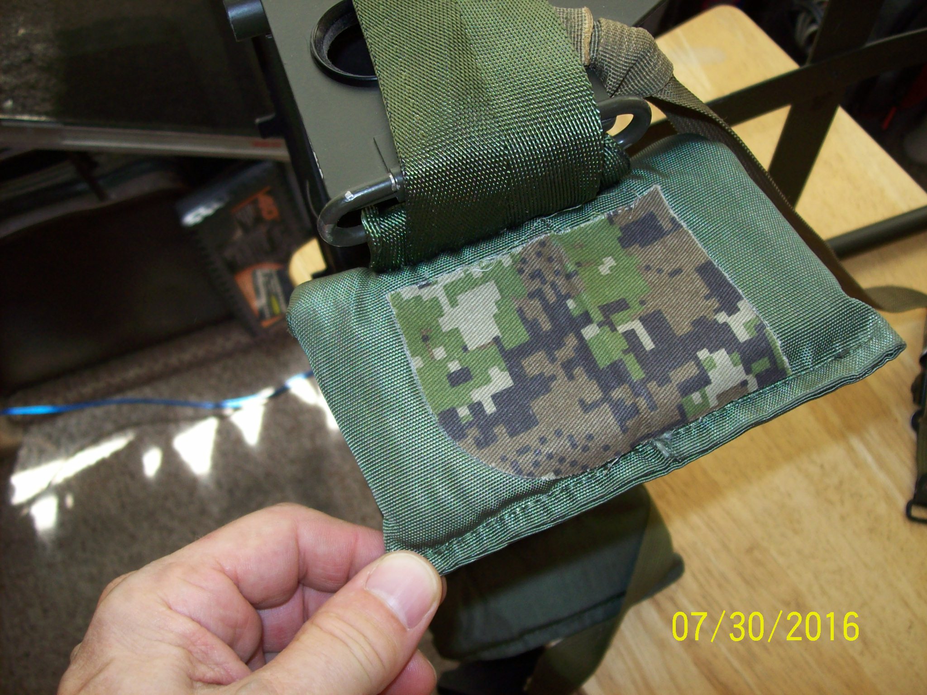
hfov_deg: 51.4
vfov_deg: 39.7
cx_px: 464
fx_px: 964
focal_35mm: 36
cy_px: 348
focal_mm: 6
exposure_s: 1/64
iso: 80
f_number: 2.7
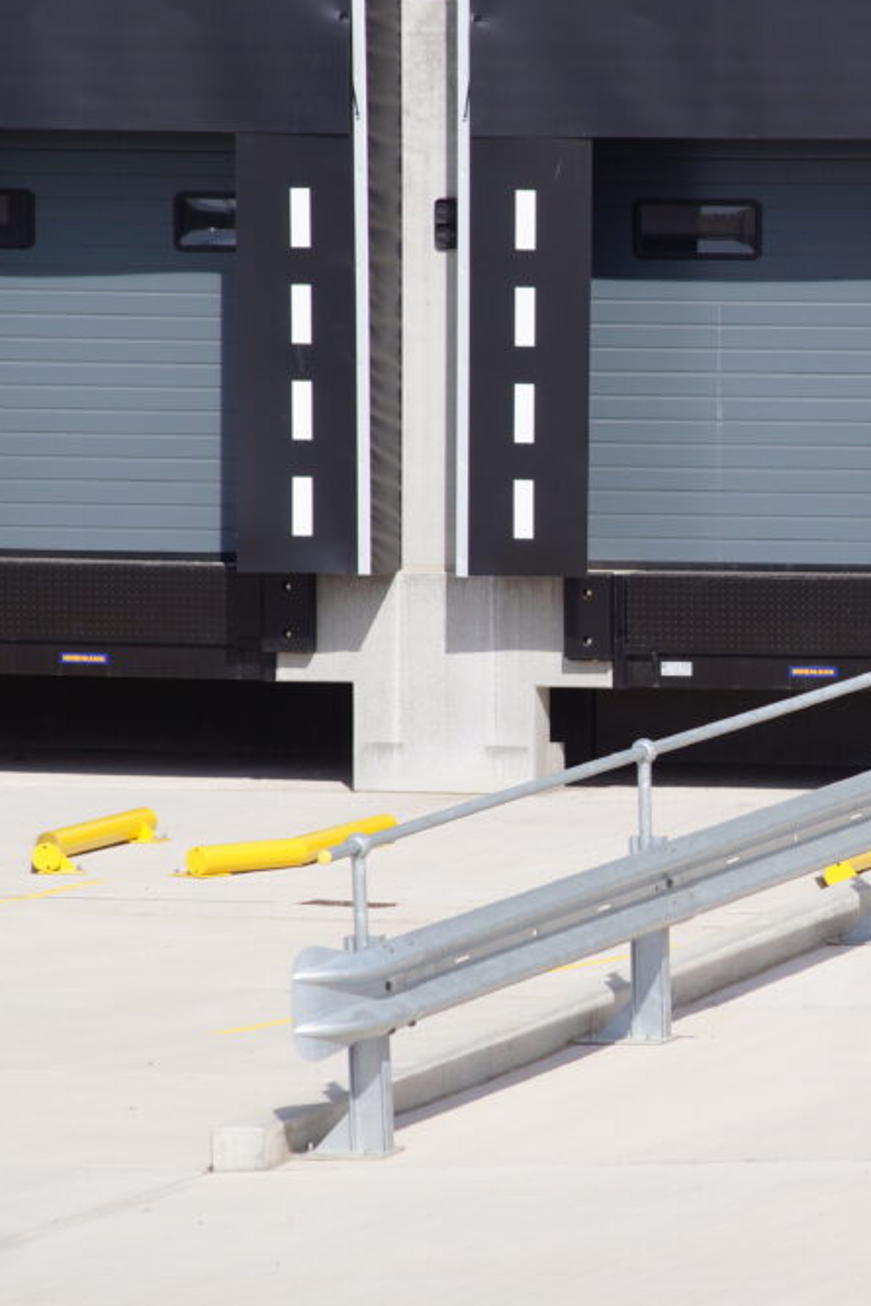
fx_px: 12513
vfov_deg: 6.0
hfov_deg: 4.0
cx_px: 881
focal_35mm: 345
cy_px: 642
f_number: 9
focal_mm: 150
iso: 100
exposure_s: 1/320
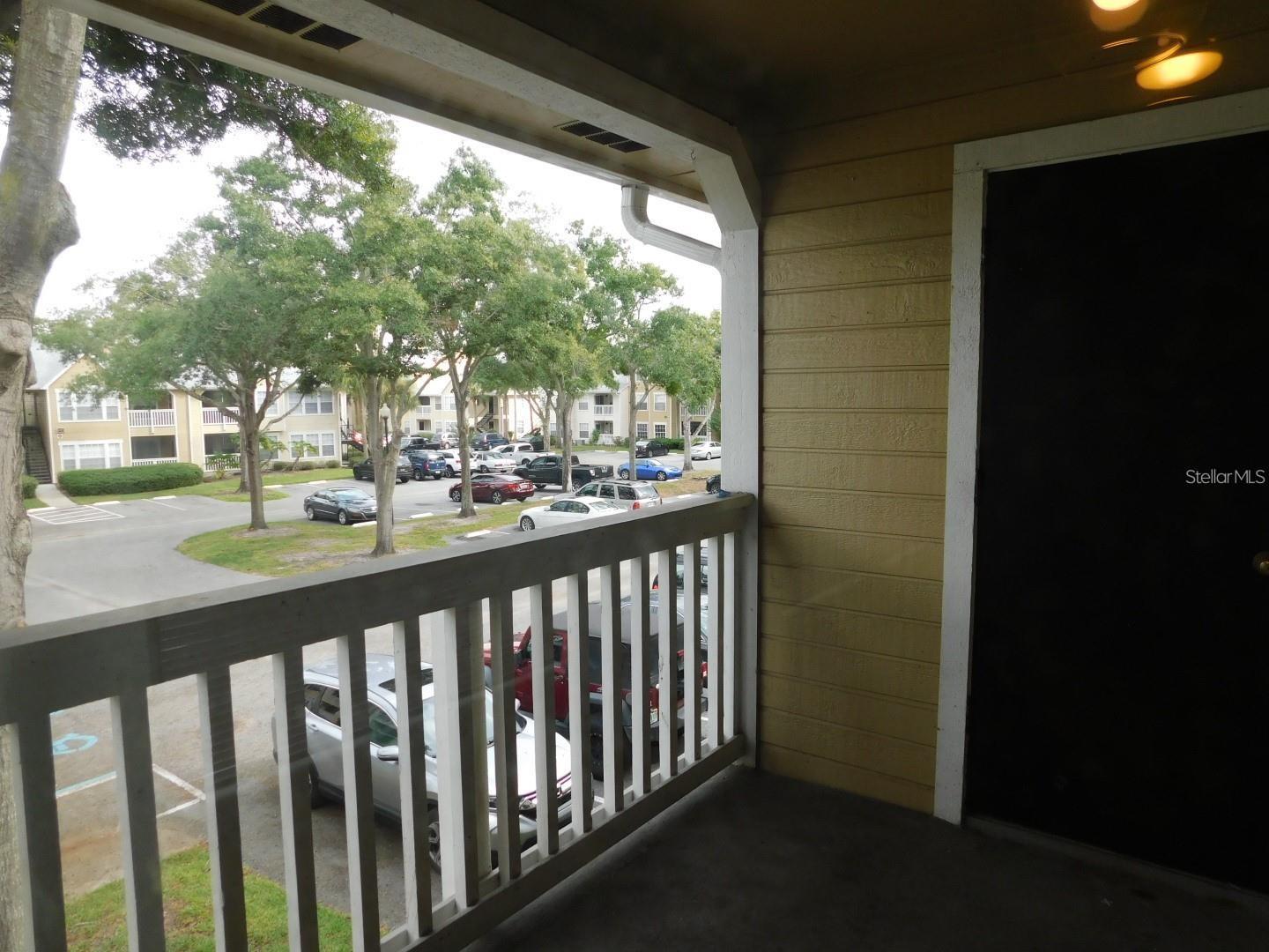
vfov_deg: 58.9
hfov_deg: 73.9
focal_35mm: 23
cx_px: 634
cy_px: 476
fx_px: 843
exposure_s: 1/250
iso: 125
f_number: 3
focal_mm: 4
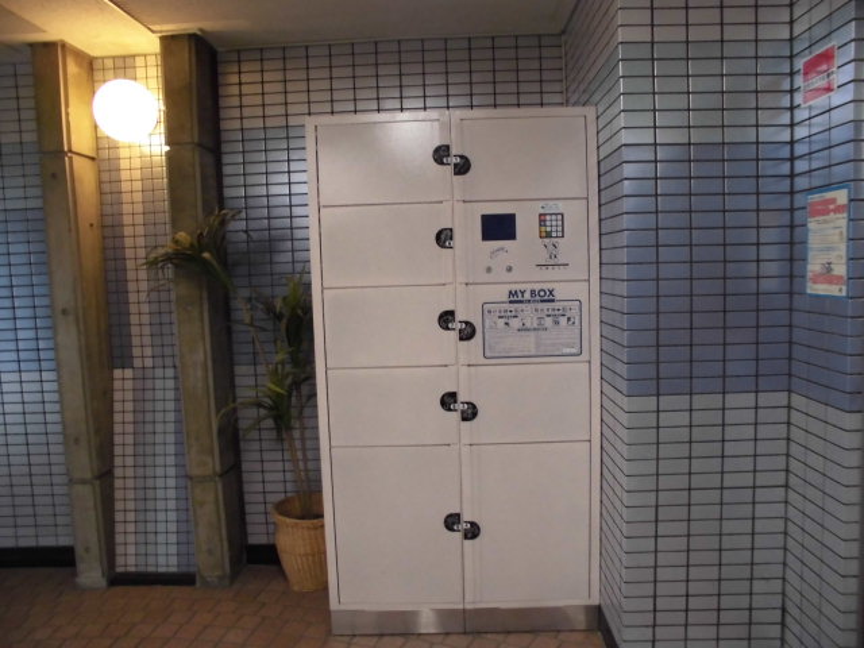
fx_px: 649
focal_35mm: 26
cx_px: 432
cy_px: 324
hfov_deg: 67.3
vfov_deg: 53.1
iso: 400
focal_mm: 4.6
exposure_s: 1/25
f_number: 3.5
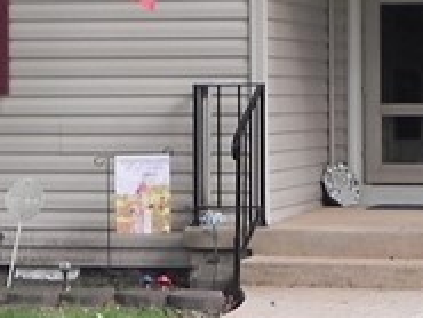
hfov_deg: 9.6
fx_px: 2507
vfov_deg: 7.3
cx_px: 274
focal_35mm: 205
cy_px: 178
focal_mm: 6.6
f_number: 3.2
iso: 160
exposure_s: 1/110
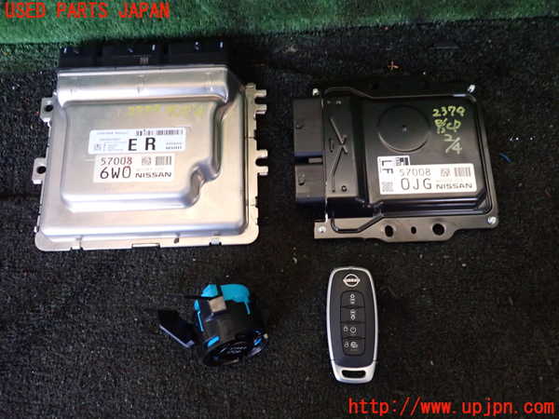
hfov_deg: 69.4
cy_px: 210
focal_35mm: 25
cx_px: 280
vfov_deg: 54.9
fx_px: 404
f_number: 2
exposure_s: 1/30
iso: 800
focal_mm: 4.5
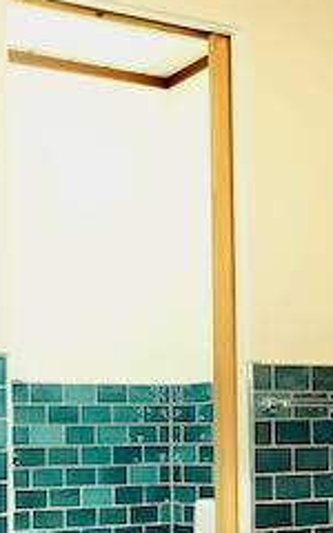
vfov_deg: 26.6
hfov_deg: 15.5
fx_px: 1104
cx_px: -206
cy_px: 438
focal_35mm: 76
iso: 1000
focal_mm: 14
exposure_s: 1/60
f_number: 8
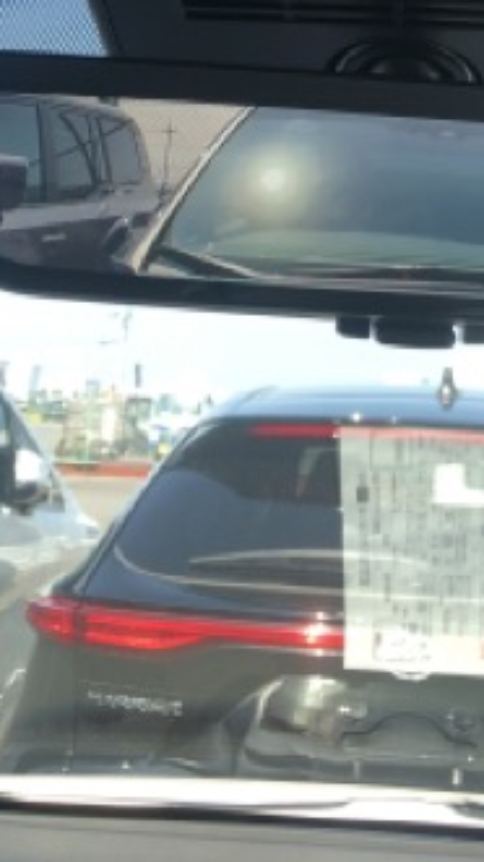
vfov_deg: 33.0
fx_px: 1347
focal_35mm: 59
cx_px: 406
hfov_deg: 20.1
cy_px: 34
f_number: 1.8
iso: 20
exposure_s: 1/273
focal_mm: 3.99
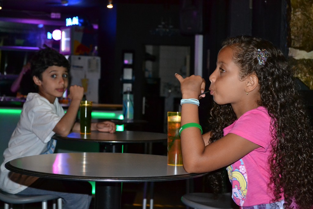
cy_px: 104
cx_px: 156
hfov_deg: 30.5
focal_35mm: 66
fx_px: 574
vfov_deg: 20.6
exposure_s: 1/60
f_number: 5.3
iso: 3200
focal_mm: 44
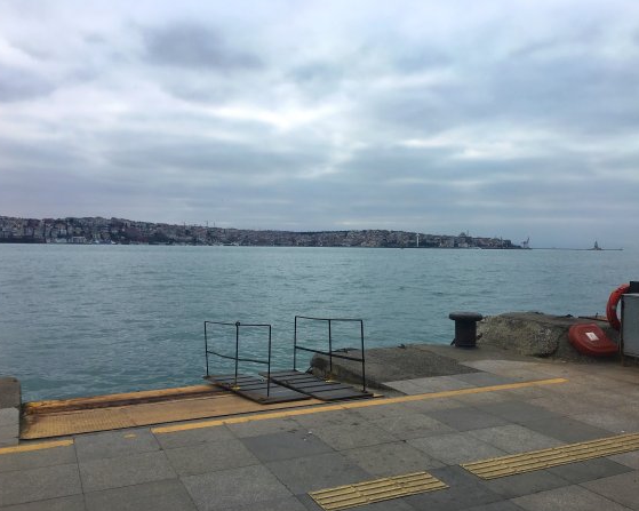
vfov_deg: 47.1
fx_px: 586
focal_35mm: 31
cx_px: 334
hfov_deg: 57.2
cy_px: 253
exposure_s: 1/801
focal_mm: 4.15
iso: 25
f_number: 2.2
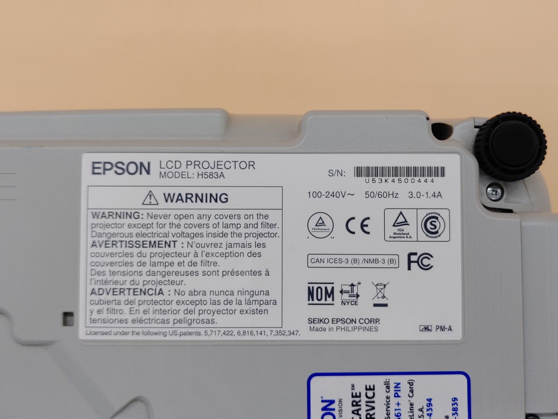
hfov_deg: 47.9
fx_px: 629
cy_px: 210
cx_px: 279
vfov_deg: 36.8
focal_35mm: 39
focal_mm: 4.36
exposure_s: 1/141
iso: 50
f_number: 1.8
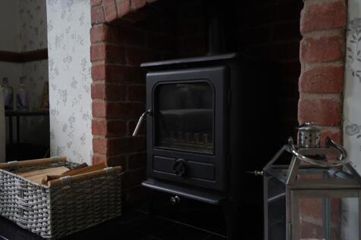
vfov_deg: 41.1
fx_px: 321
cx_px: 180
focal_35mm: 32
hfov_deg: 58.7
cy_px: 120
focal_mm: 32
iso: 1250
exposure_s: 1/30
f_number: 5
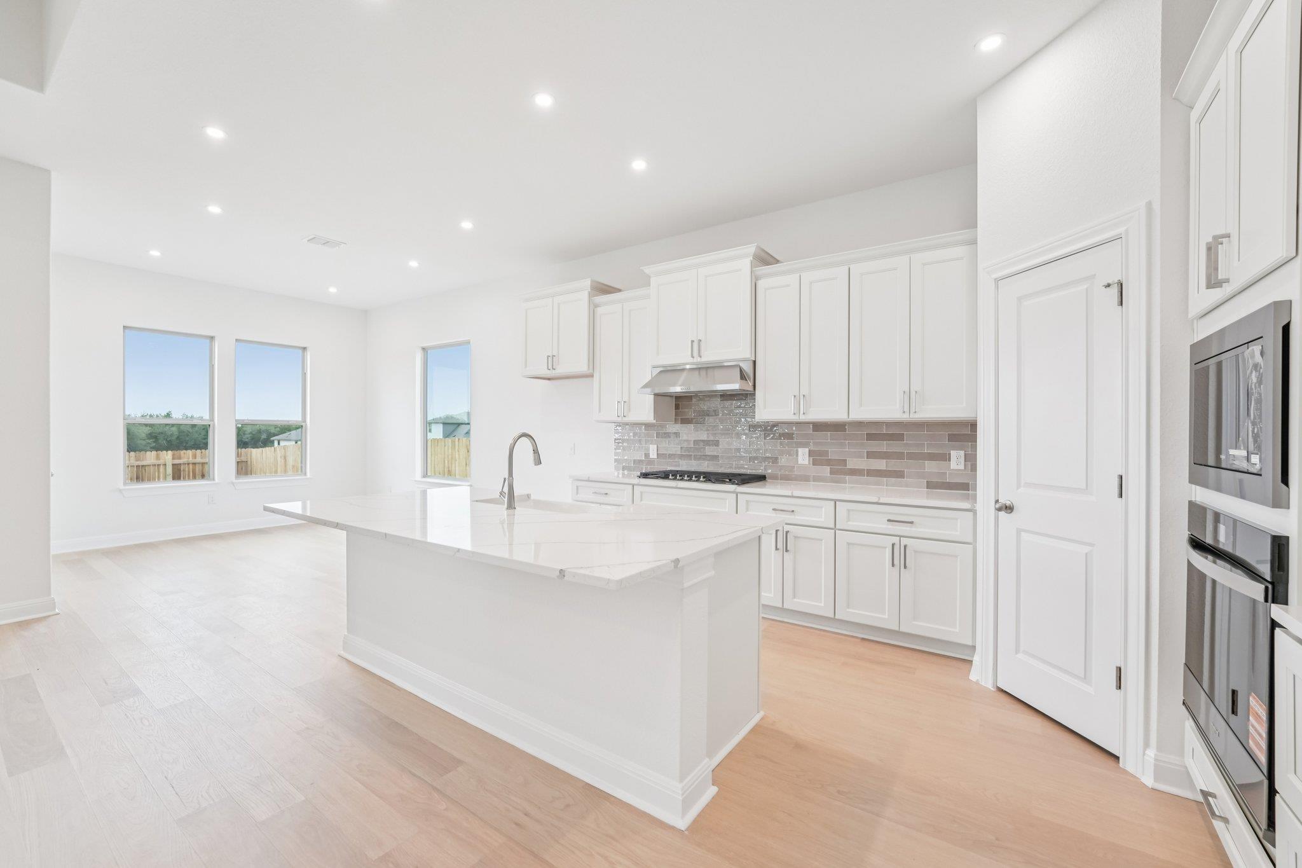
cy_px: 434
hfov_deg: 104.3
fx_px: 506
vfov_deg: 81.2
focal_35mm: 14
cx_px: 651
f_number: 8
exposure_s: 1/80
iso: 800
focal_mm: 14
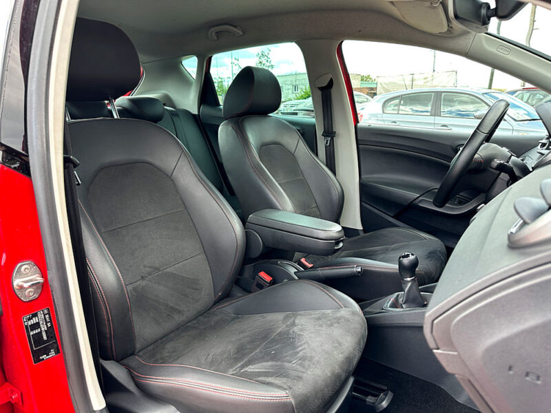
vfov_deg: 56.8
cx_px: 276
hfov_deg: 71.6
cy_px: 206
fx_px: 382
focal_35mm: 24
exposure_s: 1/186
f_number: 1.78
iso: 80
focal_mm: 6.86
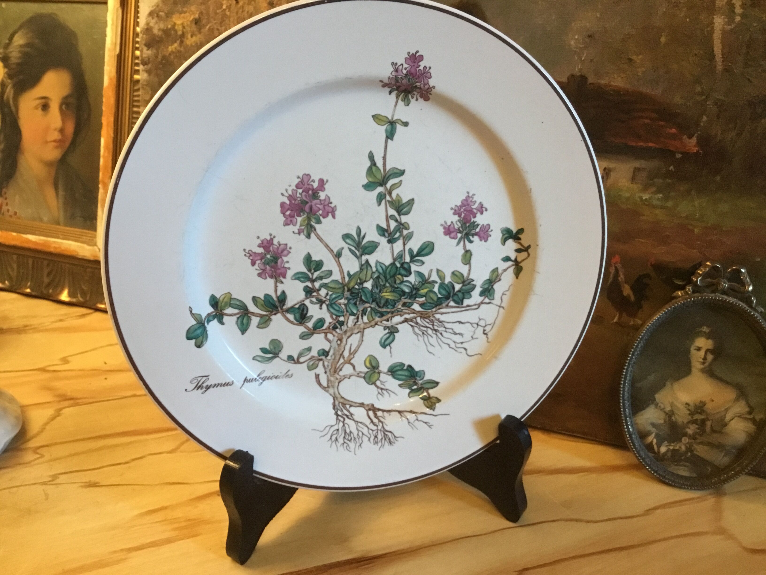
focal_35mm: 31
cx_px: 383
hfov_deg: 58.4
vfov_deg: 45.4
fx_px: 686
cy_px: 288
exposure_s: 1/20
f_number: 2.4
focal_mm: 3.3
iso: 200
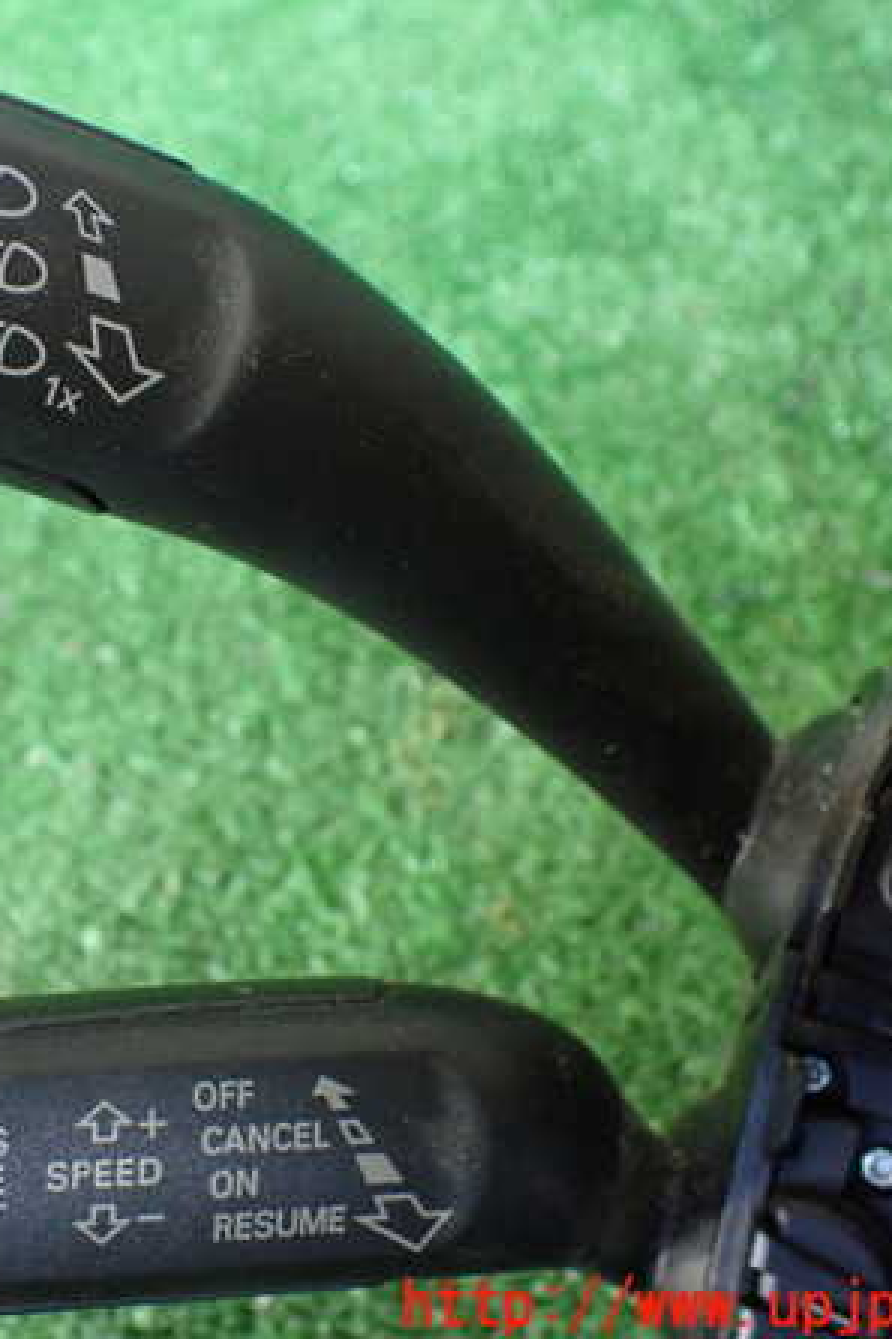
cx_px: 180
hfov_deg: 31.1
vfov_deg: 46.4
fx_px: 1562
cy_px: 670
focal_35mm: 42
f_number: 2.3
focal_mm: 5.4
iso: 800
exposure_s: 1/100
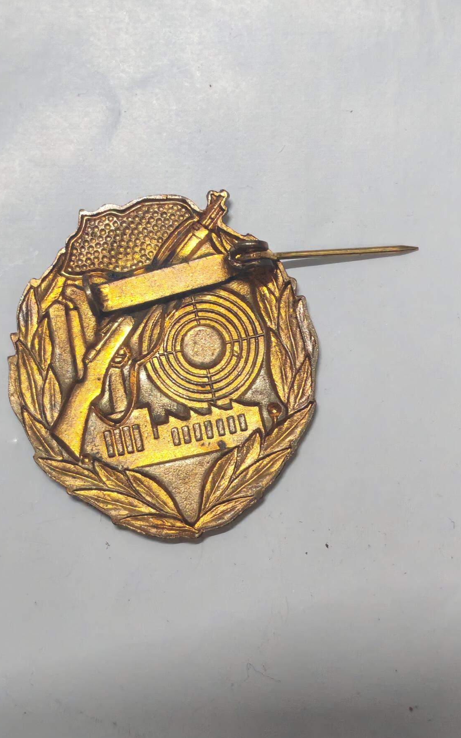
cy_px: 366
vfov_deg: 28.2
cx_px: 189
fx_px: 1467
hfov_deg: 17.8
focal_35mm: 73
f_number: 1.95
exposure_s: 1/33
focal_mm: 5.52
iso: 800
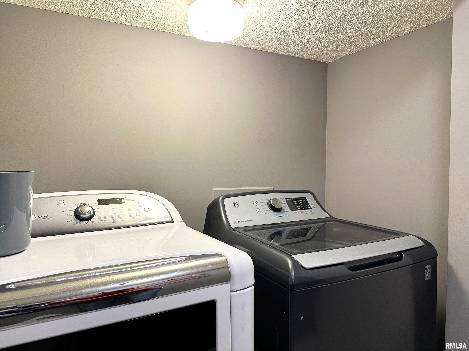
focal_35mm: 24
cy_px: 176
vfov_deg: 56.8
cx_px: 234
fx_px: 325
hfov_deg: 71.6
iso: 125
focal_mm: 6.86
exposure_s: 1/60
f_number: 1.78
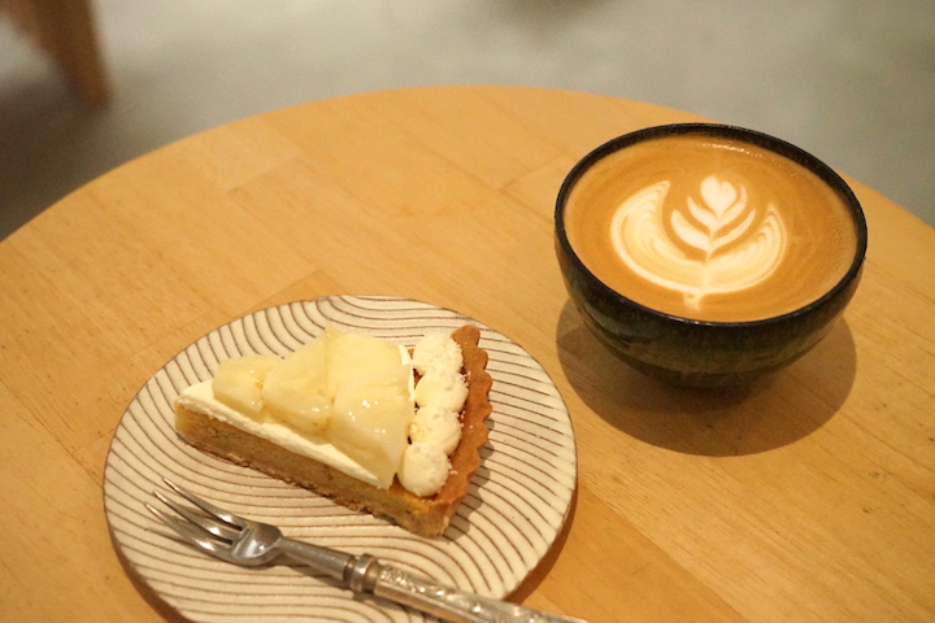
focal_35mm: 59
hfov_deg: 33.9
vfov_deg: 23.0
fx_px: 1532
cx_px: 468
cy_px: 312
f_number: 5.6
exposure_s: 1/2000
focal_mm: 59
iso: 12800
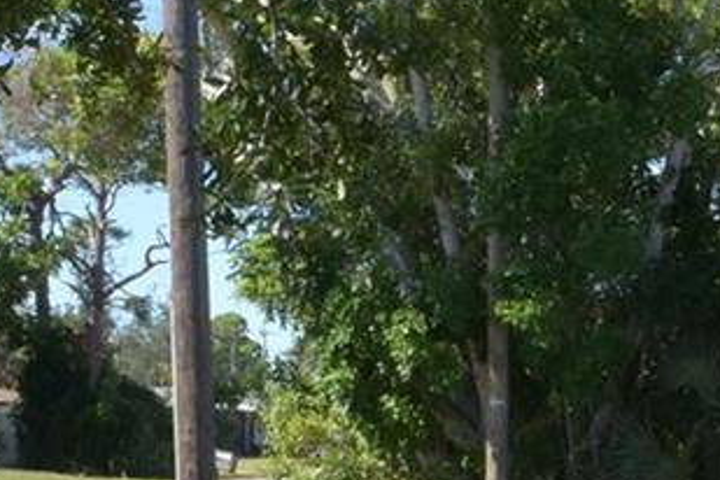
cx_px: 750
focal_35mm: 140
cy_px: 543
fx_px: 2800
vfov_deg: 9.7
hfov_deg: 14.4
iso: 400
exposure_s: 1/160
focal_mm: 18
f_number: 18
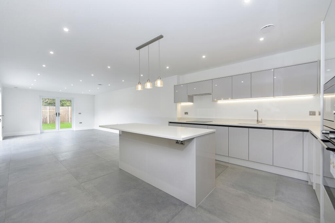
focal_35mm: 14
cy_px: 112
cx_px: 168
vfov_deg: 81.2
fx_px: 130
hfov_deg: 104.2
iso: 400
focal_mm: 14
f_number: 7.1
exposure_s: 1/60
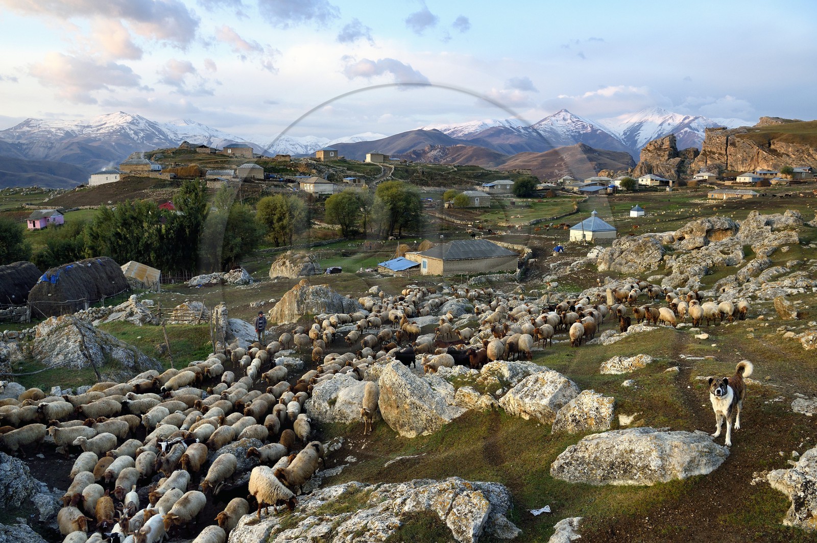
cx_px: 408
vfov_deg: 53.1
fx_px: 544
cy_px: 272
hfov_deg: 73.8
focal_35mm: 24
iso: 800
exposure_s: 1/160
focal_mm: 24
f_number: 9
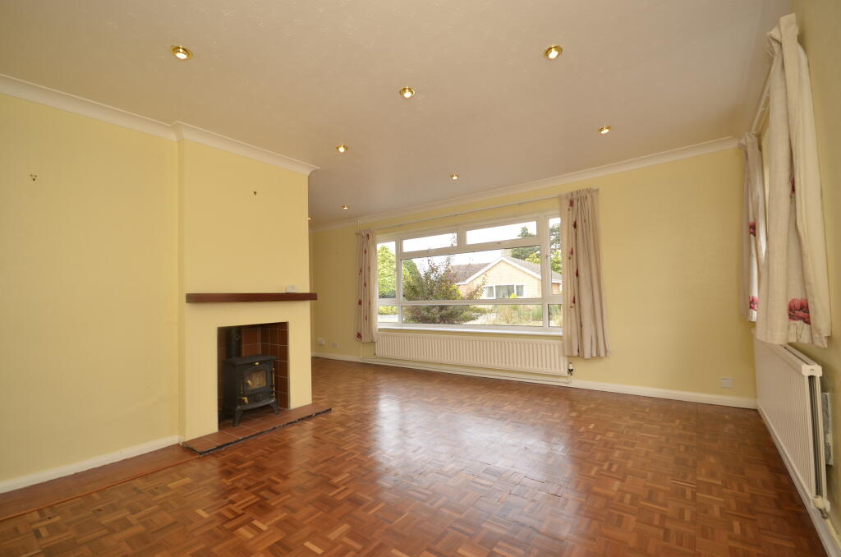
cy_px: 278
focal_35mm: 15
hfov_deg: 100.5
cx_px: 420
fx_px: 350
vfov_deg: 77.1
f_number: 5.6
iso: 200
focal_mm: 10
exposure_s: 1/125
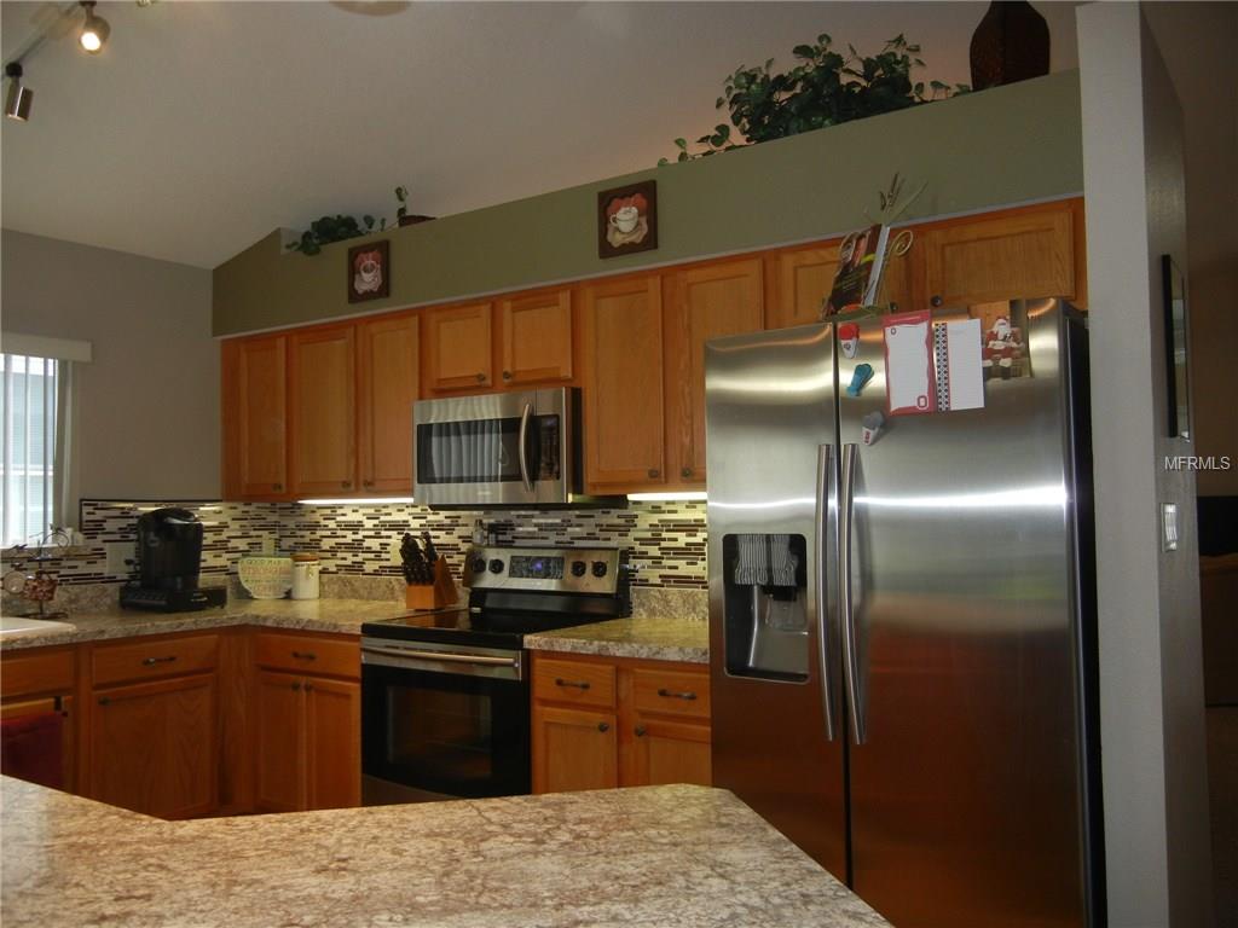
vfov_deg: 46.8
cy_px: 464
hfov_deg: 60.0
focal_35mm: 30
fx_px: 1073
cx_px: 619
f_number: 3.5
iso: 160
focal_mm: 5.4
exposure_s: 1/38.6
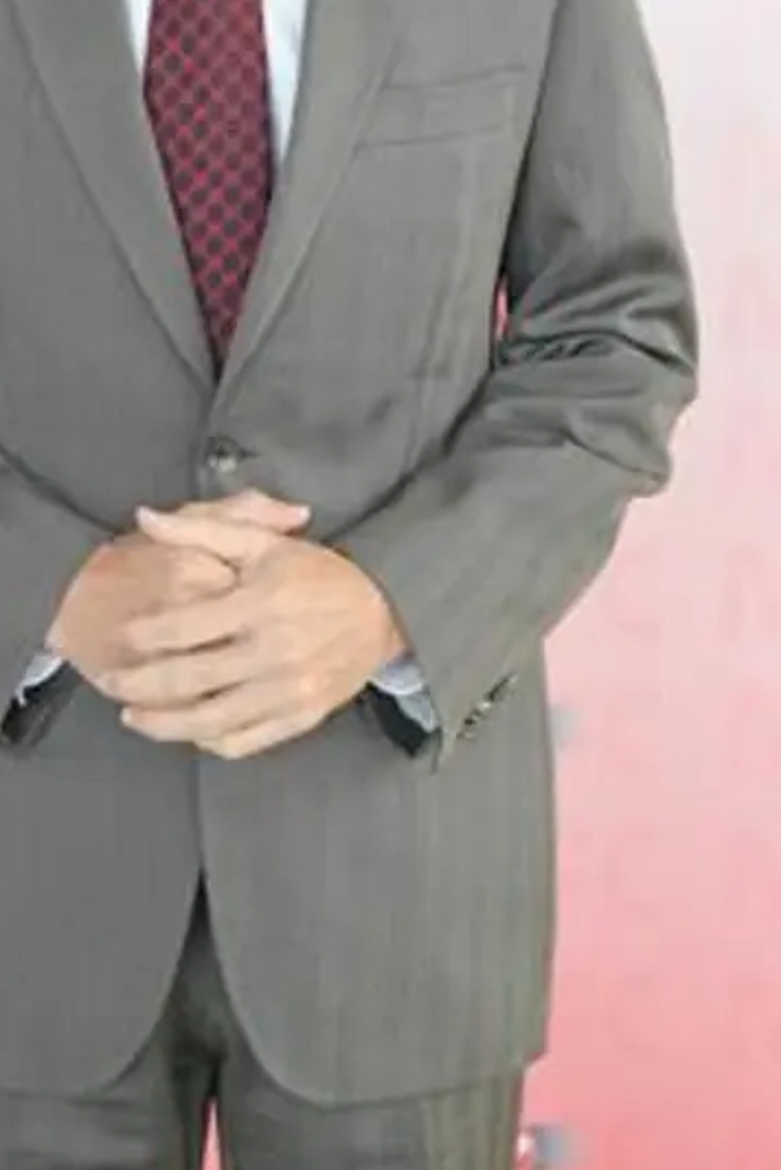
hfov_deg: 10.1
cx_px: 250
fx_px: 4420
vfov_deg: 15.0
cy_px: 211
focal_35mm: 136
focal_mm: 62
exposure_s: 1/125
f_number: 4
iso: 2000
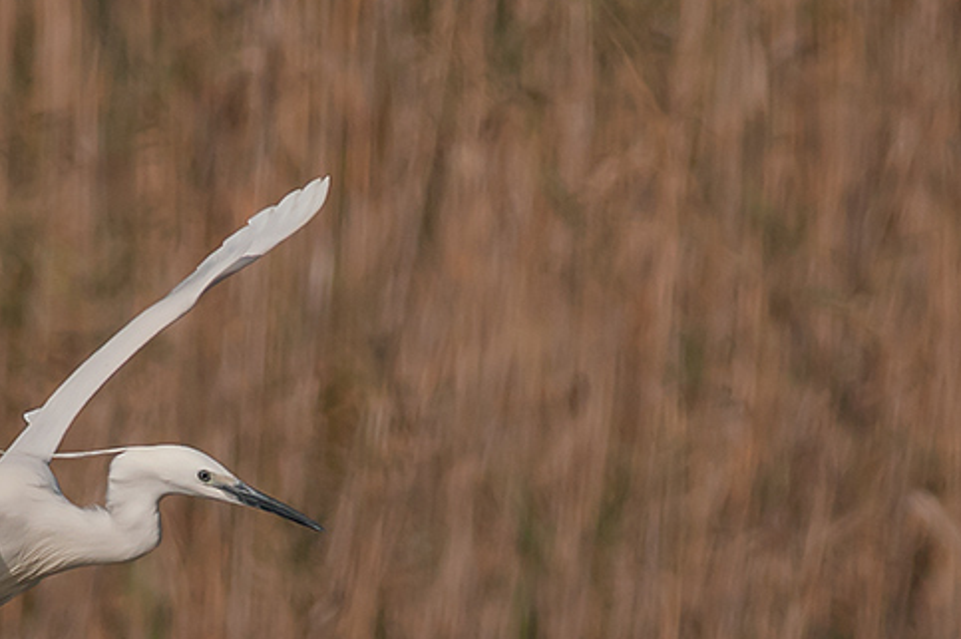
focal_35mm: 1336
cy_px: 631
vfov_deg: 1.0
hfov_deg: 1.5
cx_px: 366
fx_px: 35627
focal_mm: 420
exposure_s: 1/1600
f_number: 8
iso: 220
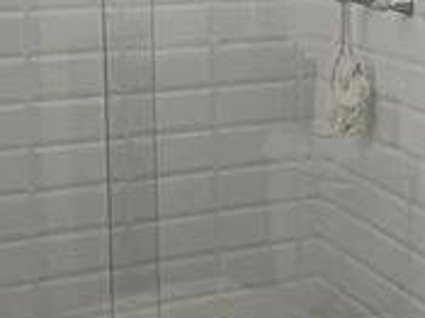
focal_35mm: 96
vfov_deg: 15.1
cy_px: -12
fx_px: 1178
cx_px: 602
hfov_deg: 18.5
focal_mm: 2.22
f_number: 2.2
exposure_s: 1/99
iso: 50
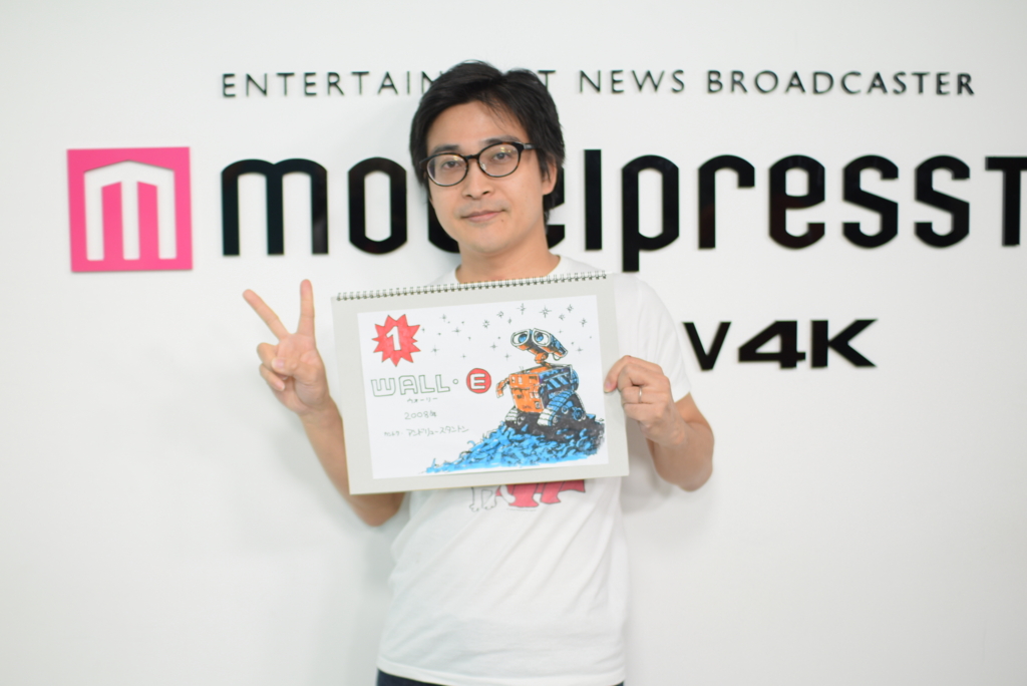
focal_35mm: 45
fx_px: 1284
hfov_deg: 43.6
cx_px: 514
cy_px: 343
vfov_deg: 29.9
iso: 100
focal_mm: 30
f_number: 1.8
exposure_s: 1/200
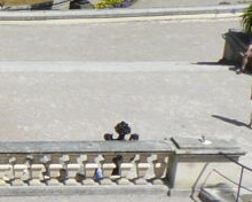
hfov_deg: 7.5
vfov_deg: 6.6
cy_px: 364
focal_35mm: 230
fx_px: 1715
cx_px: -489
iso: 100
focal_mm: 6
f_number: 6.3
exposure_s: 1/400
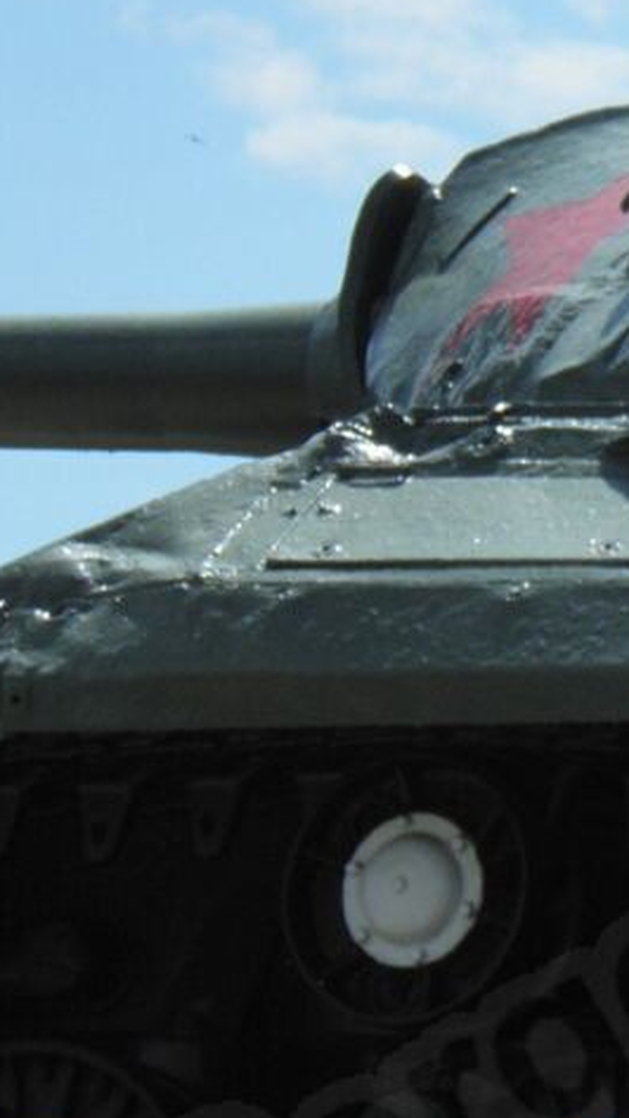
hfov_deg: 2.9
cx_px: 1414
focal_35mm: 416
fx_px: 12337
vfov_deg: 5.2
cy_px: 539
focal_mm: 25.4
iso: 50
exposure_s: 1/400
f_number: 5.7
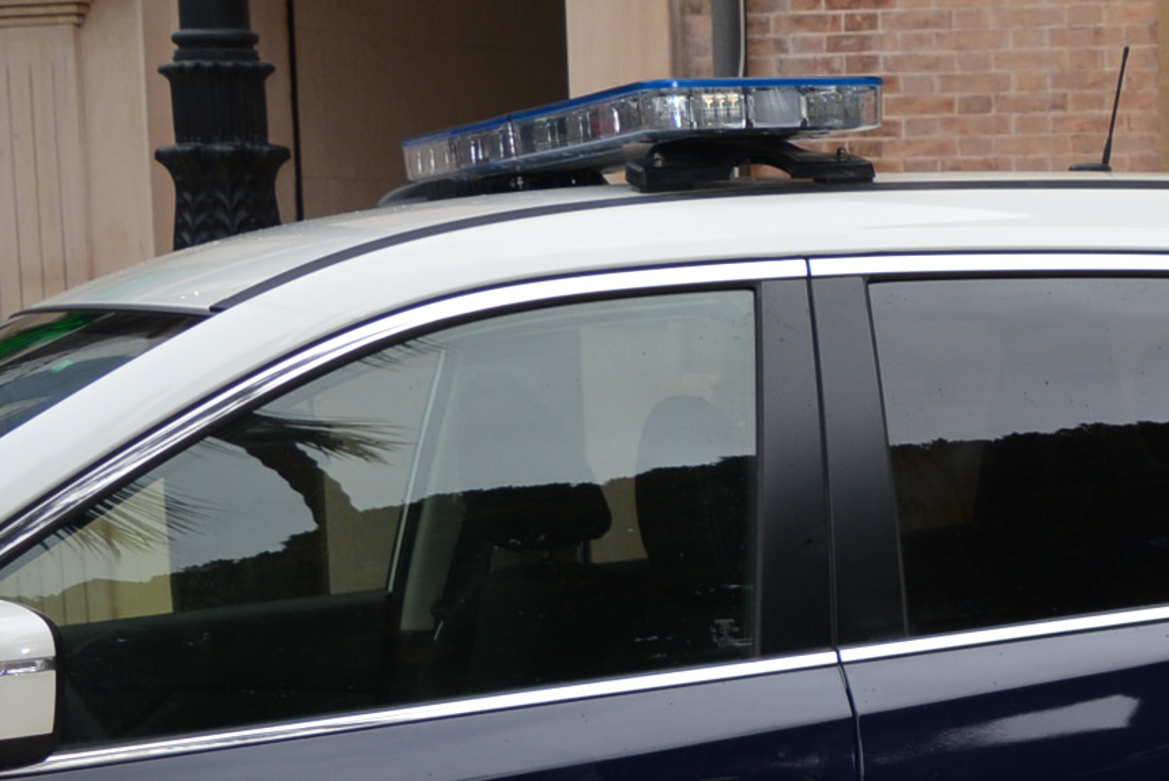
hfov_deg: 16.7
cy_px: 868
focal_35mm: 110
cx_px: 1817
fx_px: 3566
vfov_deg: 12.3
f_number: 3.8
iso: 200
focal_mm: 21
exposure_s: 1/200
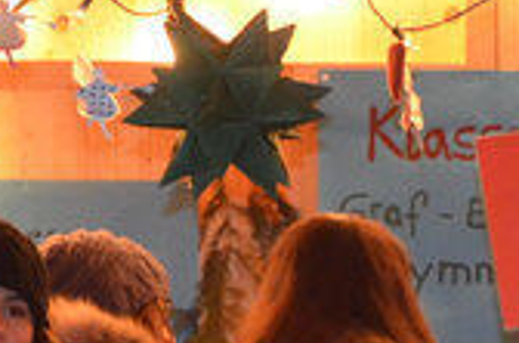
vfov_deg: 6.3
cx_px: 559
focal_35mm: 214
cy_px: 389
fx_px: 3076
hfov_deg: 9.6
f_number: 3.8
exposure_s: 1/60
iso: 2800
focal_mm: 24
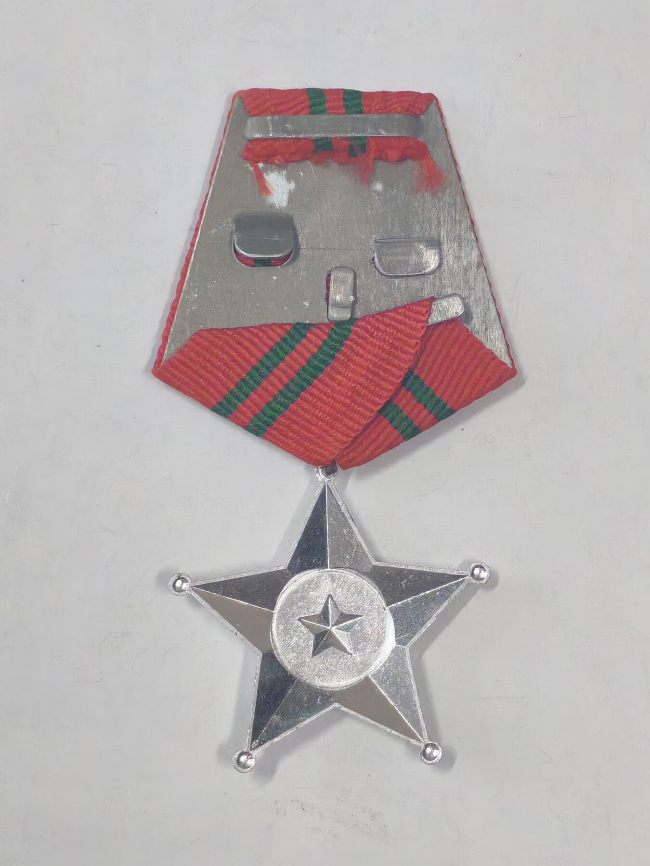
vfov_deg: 20.7
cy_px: 433
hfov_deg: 15.6
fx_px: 2378
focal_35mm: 95
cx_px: 325
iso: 800
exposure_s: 1/50
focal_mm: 5.52
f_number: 1.95
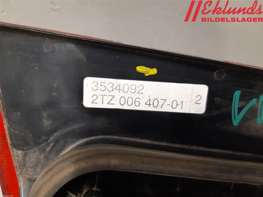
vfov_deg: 53.1
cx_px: 132
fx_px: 198
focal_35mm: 26
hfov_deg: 67.3
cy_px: 98
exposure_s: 1/50
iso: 250
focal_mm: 3.93
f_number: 1.7
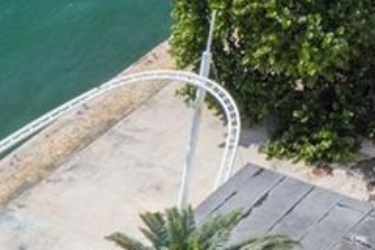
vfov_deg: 4.7
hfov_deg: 6.7
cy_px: -56
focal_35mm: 293
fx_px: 3052
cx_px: 838
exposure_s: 1/200
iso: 320
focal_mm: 44
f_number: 14
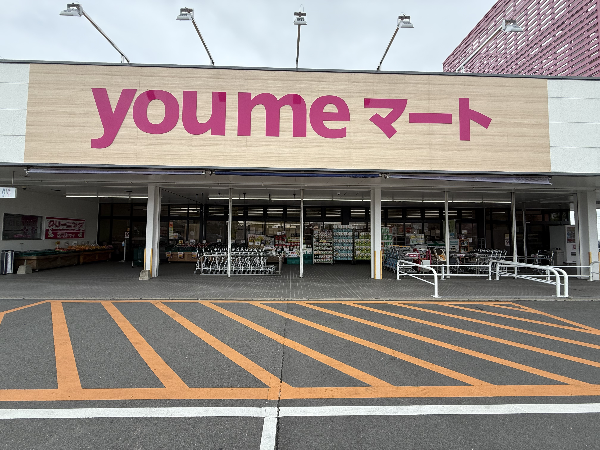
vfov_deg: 85.7
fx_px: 243
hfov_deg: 102.1
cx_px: 300
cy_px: 225
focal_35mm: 14
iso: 50
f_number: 2.2
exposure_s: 1/779
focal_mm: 2.22
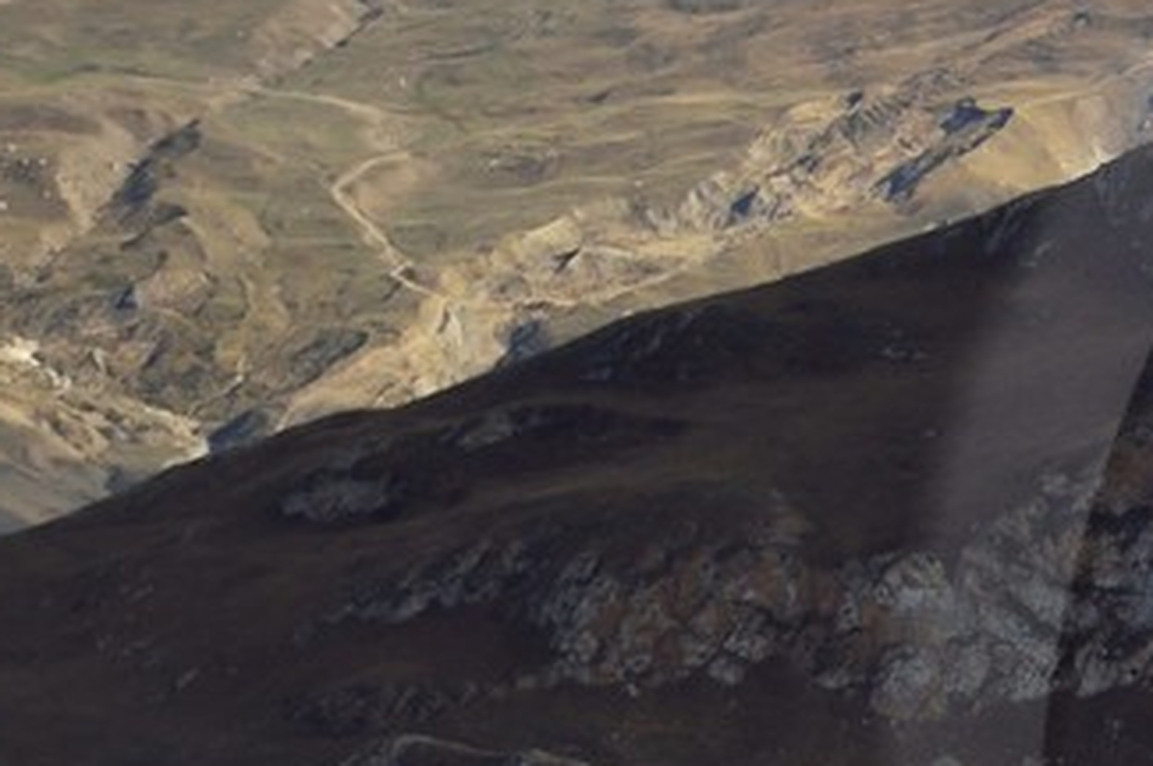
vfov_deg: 6.9
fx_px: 6303
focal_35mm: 197
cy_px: 904
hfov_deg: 9.7
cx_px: 2338
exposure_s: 1/1000
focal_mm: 40
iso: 400
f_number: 7.1
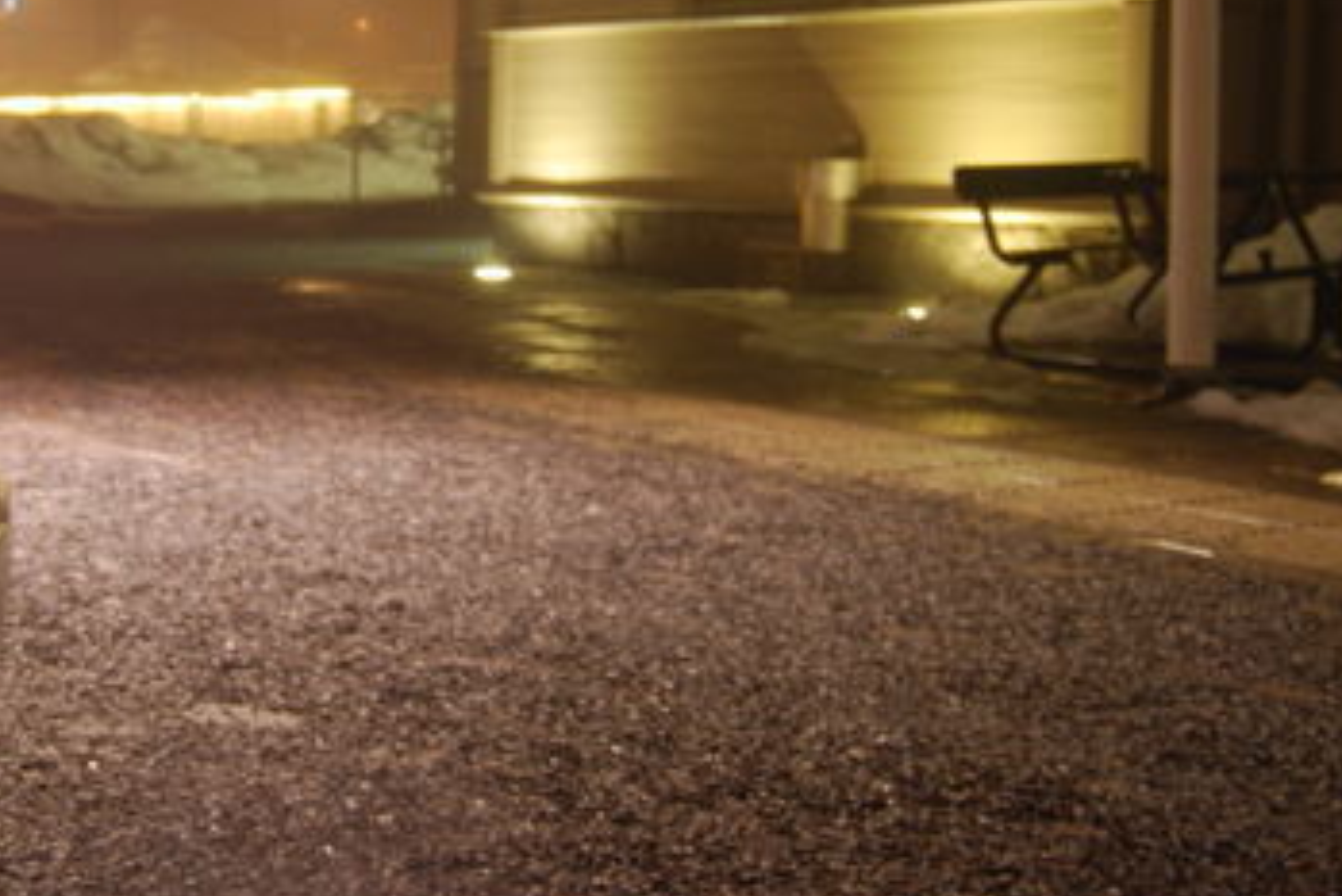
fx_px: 2461
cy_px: 331
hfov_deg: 29.7
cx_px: 242
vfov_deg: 20.6
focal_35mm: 66
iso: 400
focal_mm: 24
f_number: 4
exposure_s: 1/5
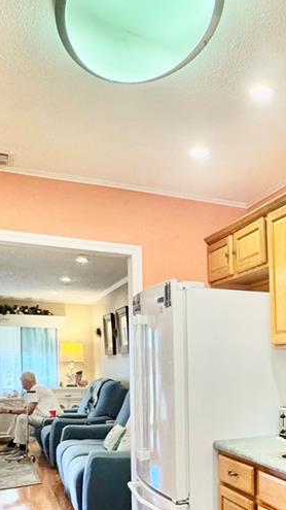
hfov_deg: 29.0
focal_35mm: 37
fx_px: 499
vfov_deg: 52.3
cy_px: 365
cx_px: 313
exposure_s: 1/120
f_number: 2.2
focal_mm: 2.22
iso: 320
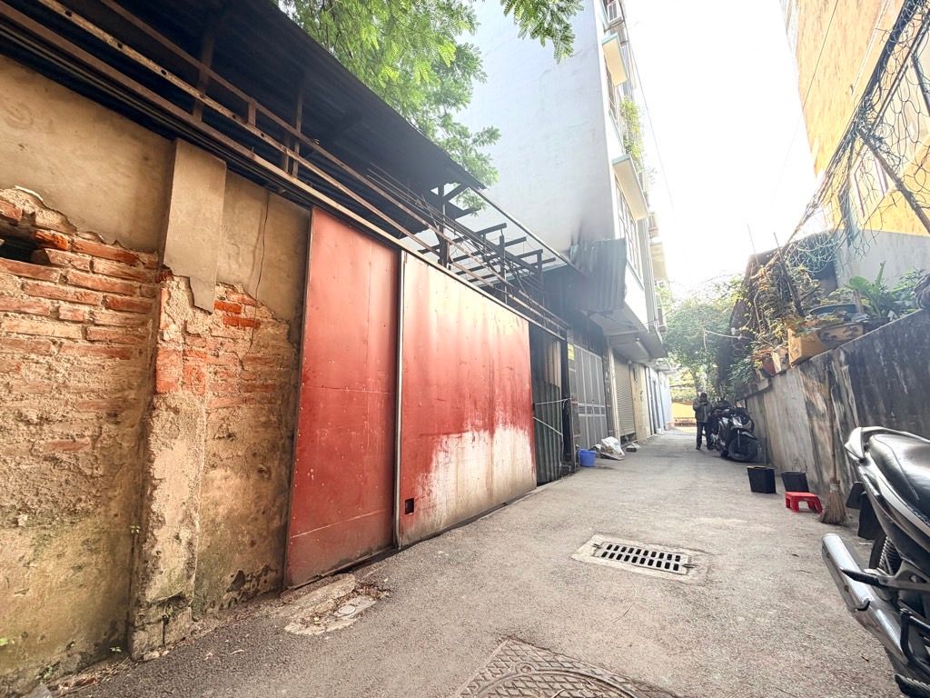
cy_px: 349
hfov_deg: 102.1
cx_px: 465
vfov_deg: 85.7
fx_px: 376
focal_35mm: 14
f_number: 2.2
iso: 50
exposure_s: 1/146
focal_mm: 2.22
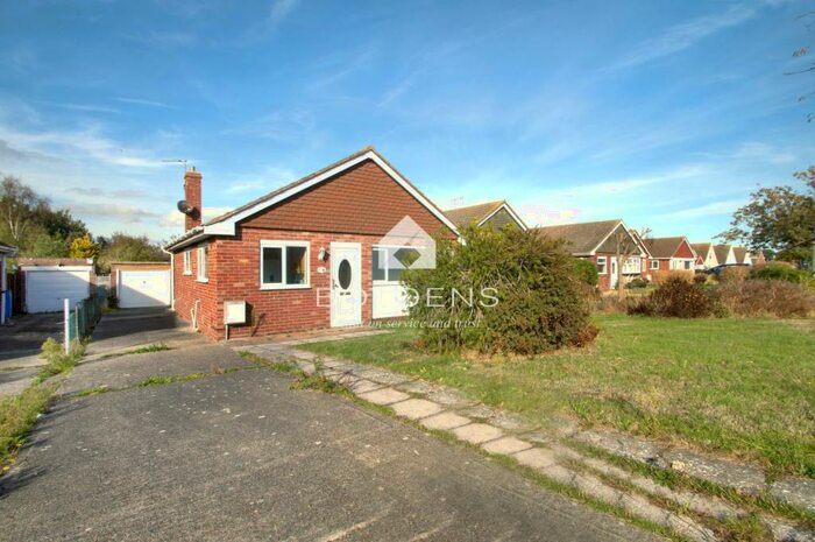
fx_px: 339
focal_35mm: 15
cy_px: 271
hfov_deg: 100.5
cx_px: 408
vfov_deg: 77.2
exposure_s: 1/100
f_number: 10
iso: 200
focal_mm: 10
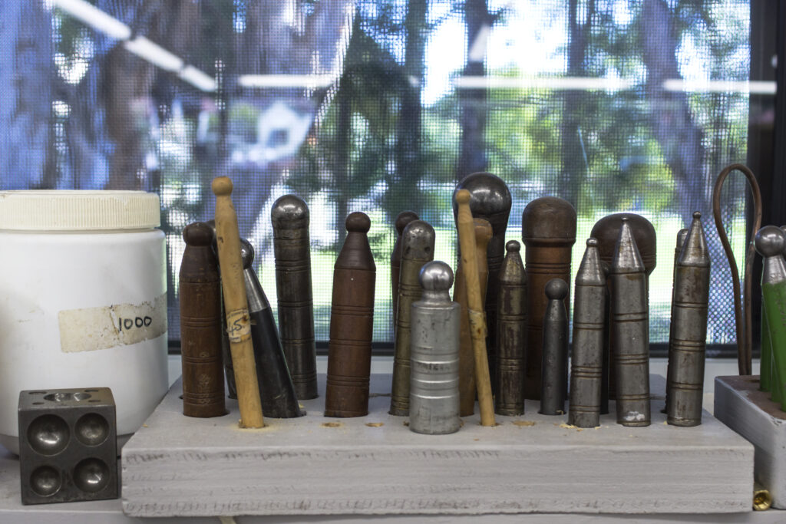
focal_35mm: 45
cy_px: 262
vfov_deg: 29.9
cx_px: 393
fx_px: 983
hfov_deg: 43.6
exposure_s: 1/100
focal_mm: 30
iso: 320
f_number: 5.6
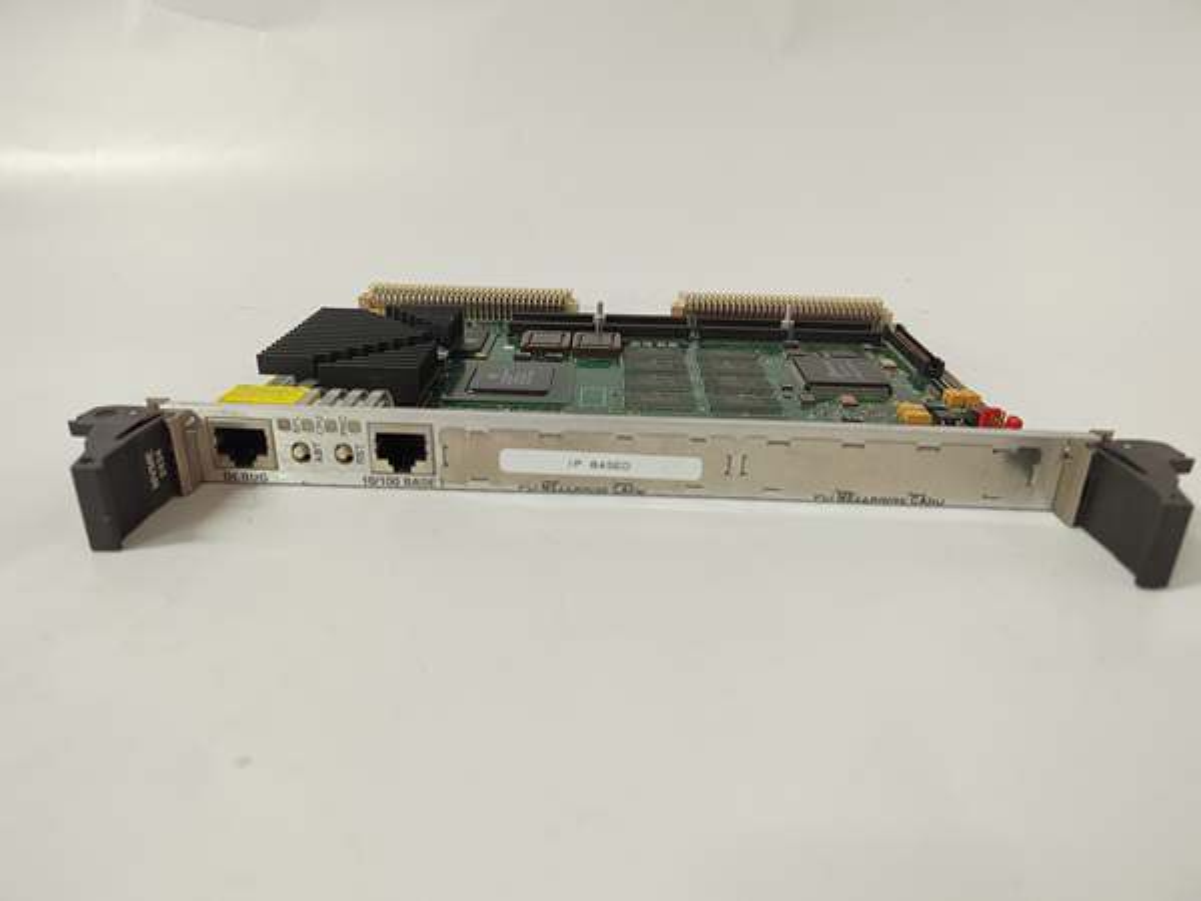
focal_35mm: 23
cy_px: 450
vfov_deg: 58.9
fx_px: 798
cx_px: 600
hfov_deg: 73.9
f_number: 1.9
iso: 1534
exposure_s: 1/60
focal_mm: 5.52
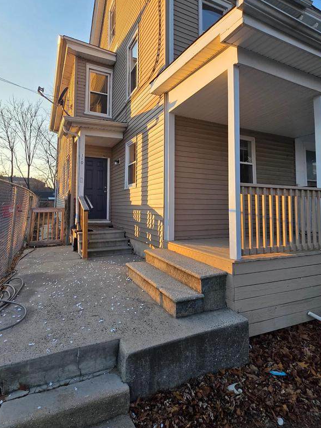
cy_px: 194
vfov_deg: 87.5
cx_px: 146
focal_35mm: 18
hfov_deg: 71.4
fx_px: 223
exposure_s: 1/2000
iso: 125
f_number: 1.9
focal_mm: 2.2
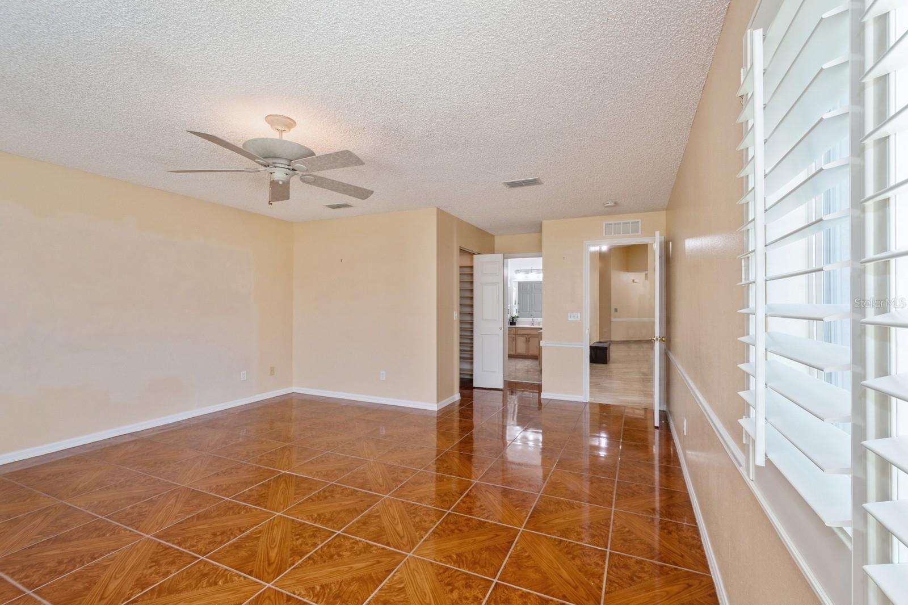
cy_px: 302
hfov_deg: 100.4
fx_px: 378
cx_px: 454
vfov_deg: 77.3
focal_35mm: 15
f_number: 8
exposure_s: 1/15
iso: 200
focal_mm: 10
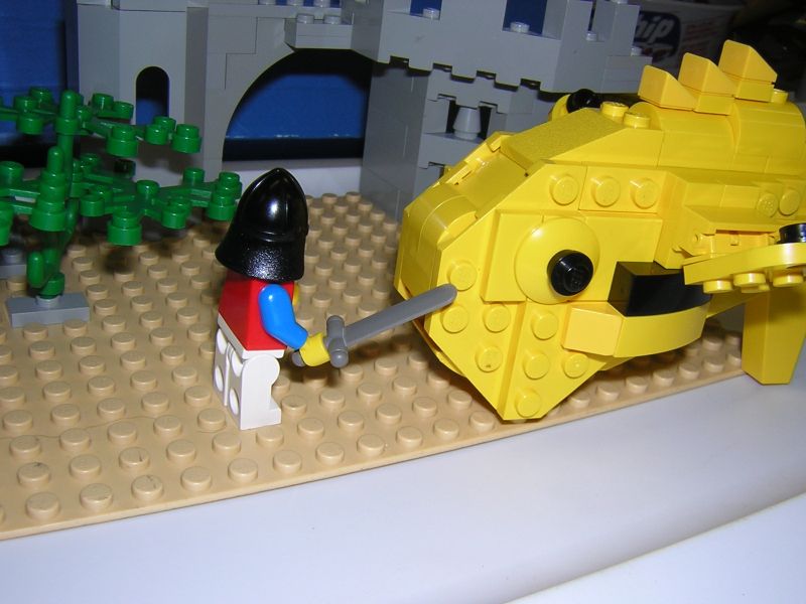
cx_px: 403
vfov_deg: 39.7
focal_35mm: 36
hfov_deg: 51.4
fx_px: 838
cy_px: 302
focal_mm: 4.7
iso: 100
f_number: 5.2
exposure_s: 1/60.1
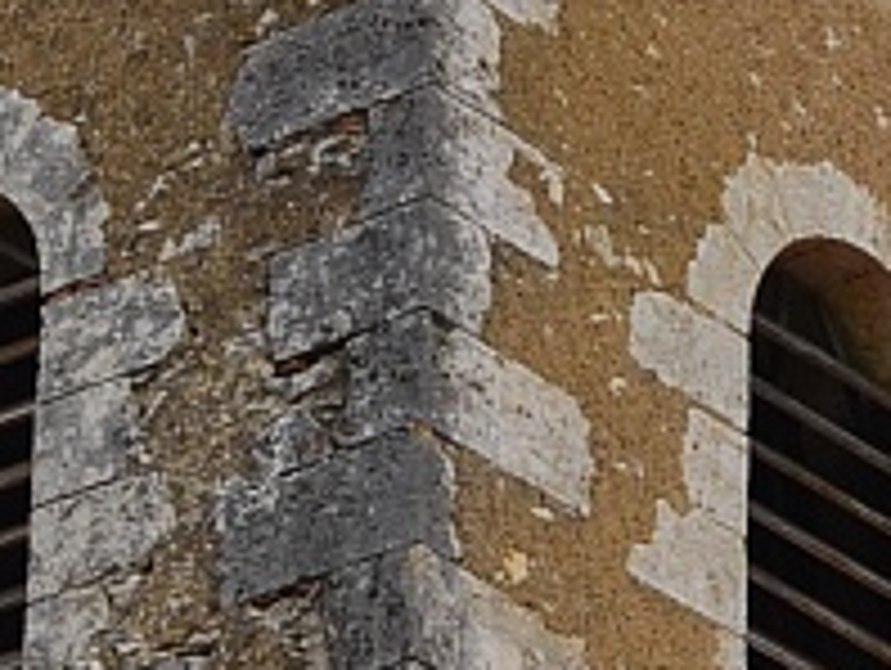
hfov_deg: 4.8
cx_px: 205
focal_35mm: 409
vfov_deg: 3.6
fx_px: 10553
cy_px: 256
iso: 400
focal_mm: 55
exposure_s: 1/320
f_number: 10
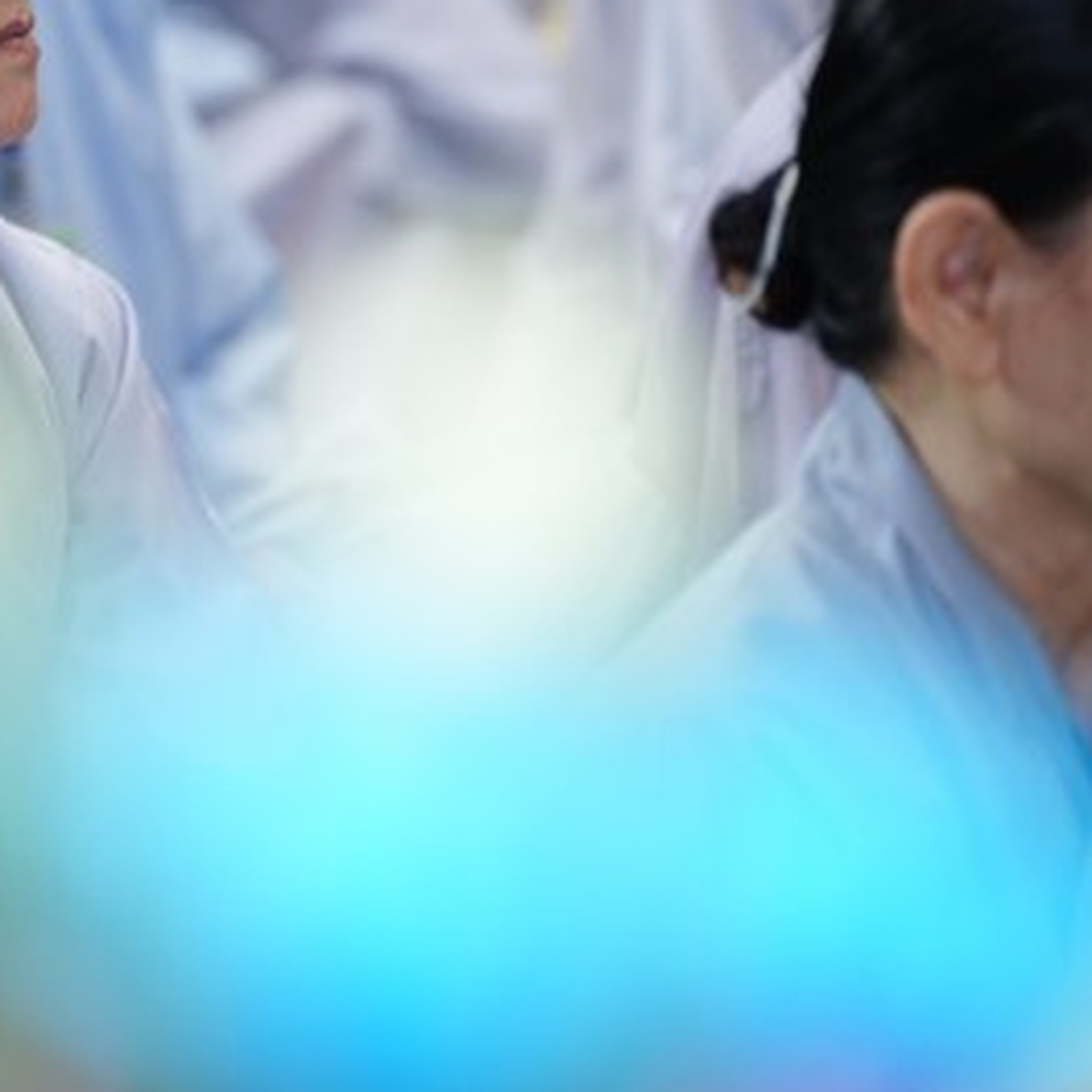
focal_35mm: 314
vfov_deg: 5.6
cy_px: 263
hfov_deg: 5.6
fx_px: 11207
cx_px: -174
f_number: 2.8
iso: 2000
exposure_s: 1/160
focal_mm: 150
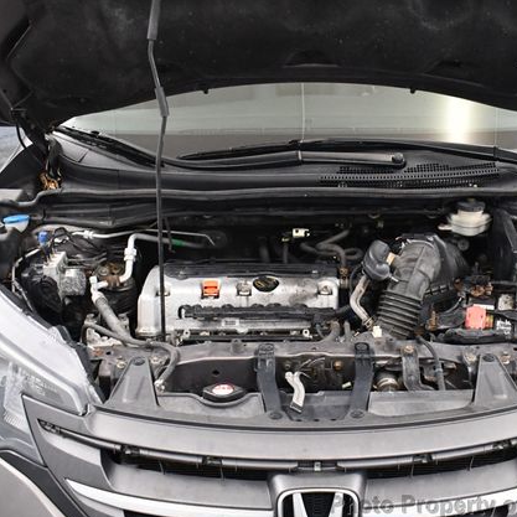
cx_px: 315
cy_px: 264
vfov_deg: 36.1
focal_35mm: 47
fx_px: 794
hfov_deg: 35.9
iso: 2800
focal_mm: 18
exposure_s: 1/125
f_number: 3.5
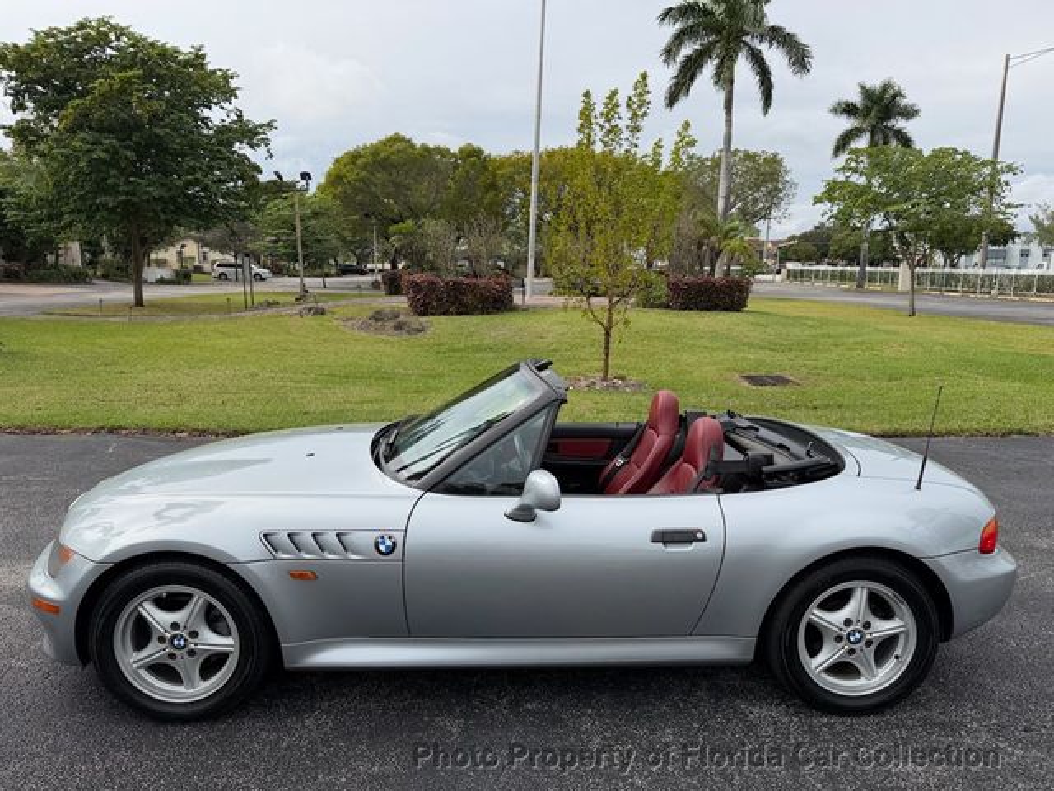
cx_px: 527
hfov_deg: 71.6
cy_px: 396
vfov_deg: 56.8
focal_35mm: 24
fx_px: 731
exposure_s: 1/3425
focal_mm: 6.76
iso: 80
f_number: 1.78
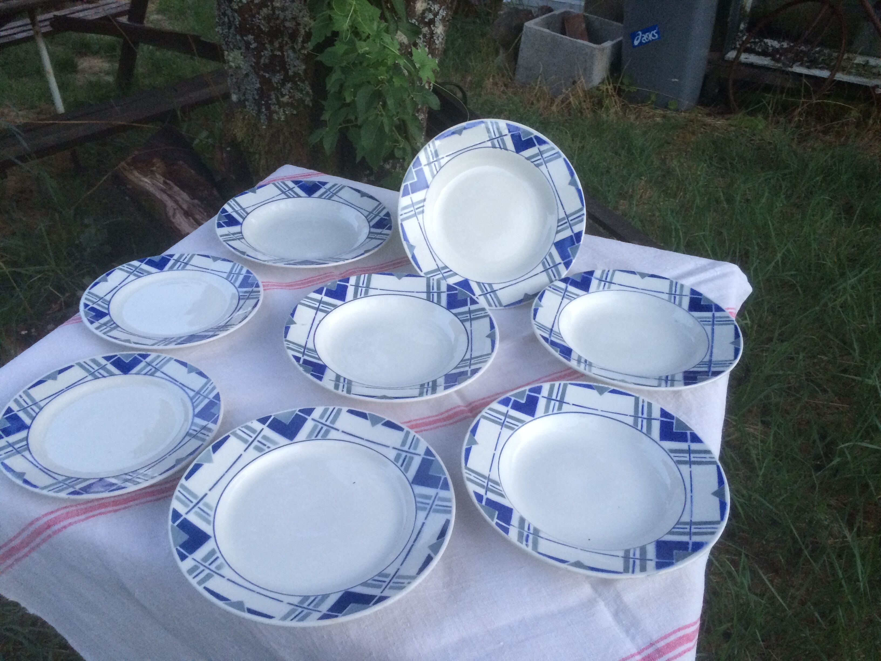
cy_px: 330
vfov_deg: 48.2
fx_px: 738
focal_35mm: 29
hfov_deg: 61.7
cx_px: 440
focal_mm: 4.15
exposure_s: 1/33
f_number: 2.2
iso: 160
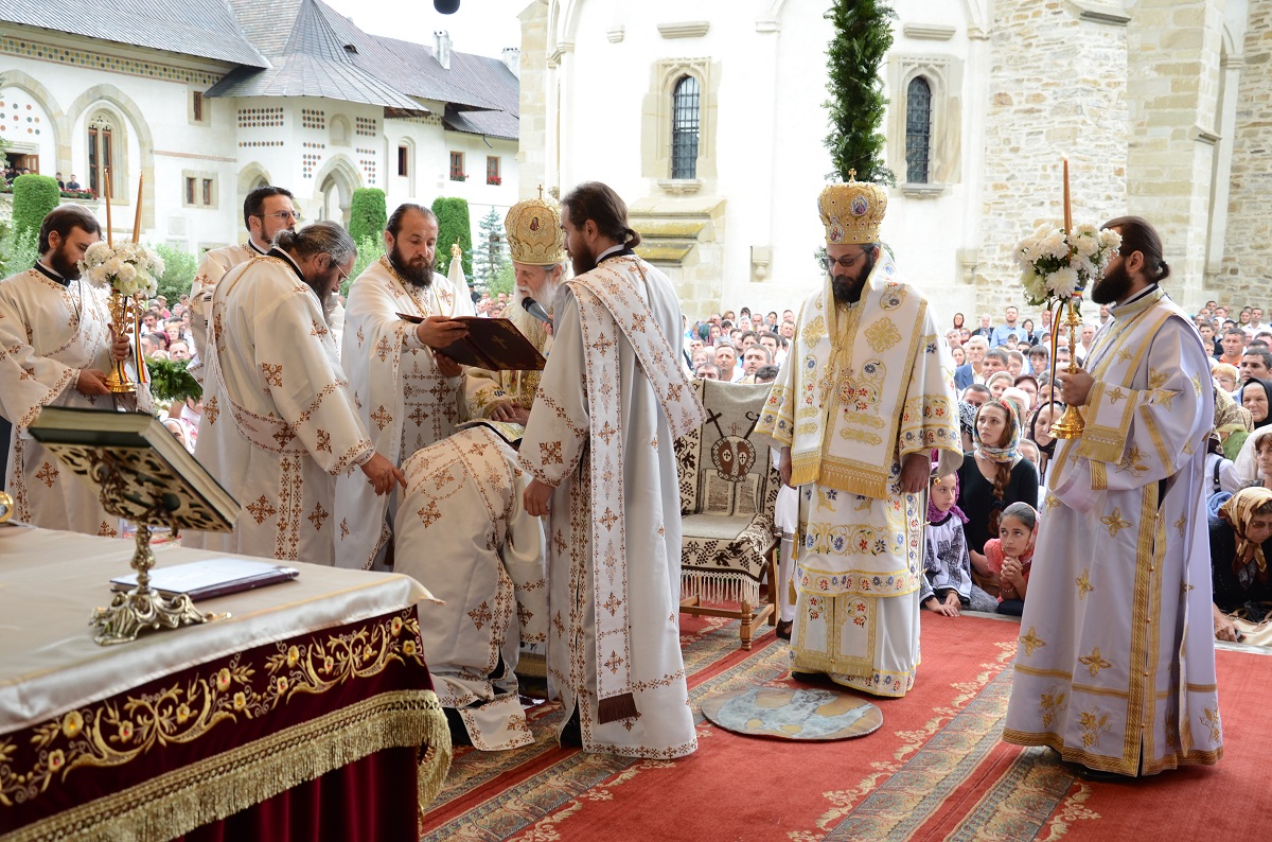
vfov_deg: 29.7
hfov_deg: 43.7
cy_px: 421
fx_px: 1586
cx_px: 636
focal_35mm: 45
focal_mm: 30
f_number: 5.6
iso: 400
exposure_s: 1/100
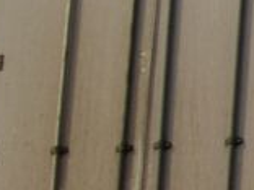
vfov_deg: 5.9
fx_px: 1834
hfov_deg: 7.3
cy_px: 166
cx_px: 682
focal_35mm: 250
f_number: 7.6
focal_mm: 8
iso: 100
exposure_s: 1/217
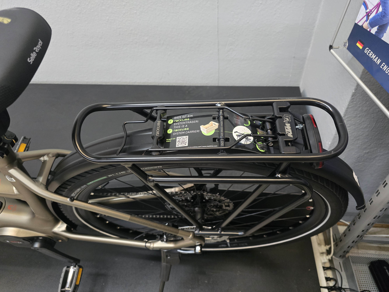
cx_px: 194
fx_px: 258
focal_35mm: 23
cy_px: 146
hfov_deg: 73.9
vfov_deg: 58.9
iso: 1600
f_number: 1.7
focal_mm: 6.3
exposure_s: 1/100
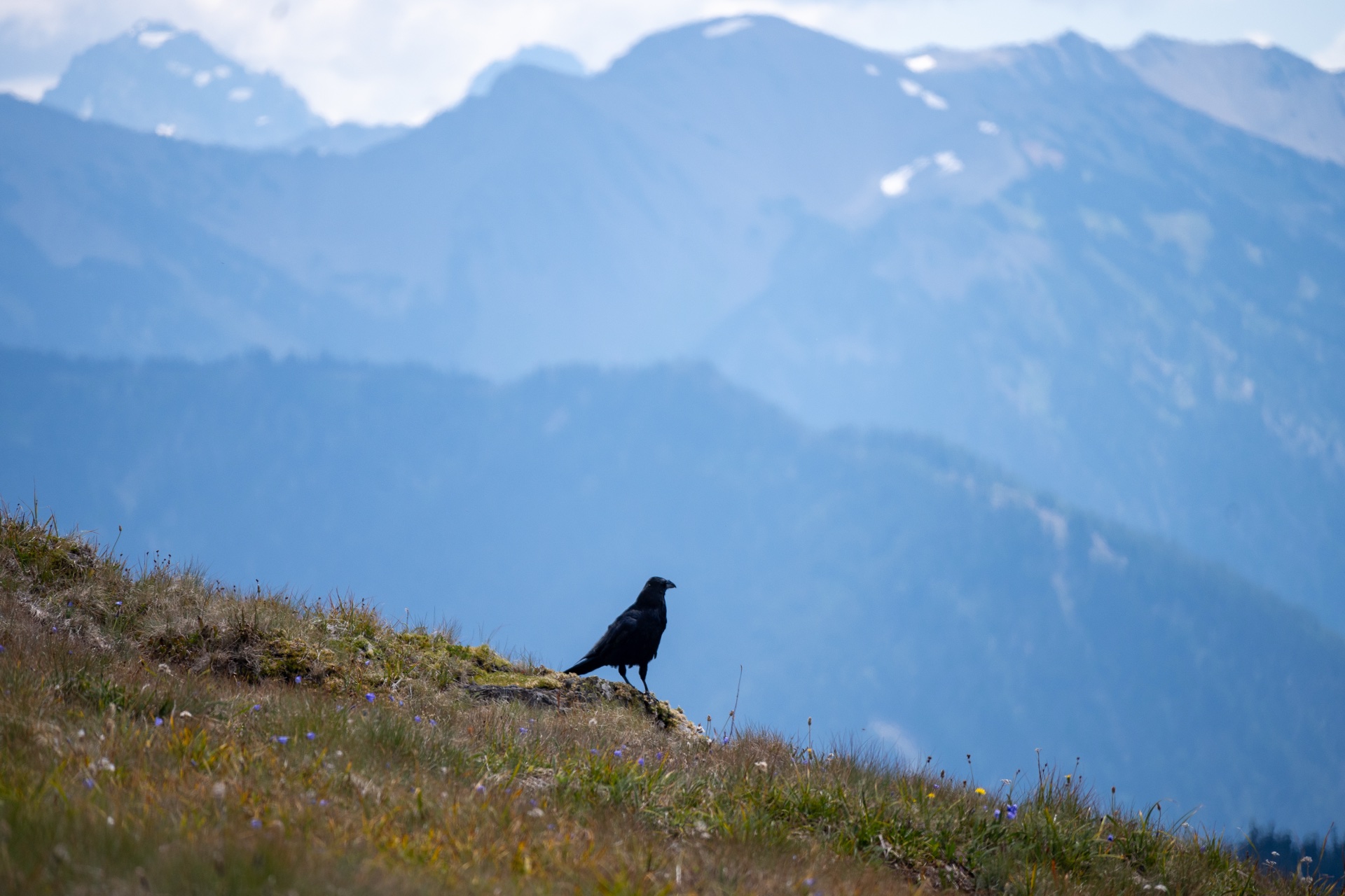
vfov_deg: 3.7
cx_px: 672
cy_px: 448
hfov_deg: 5.5
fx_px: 14009
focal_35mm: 375
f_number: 6.3
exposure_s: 1/640
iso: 160
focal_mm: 250
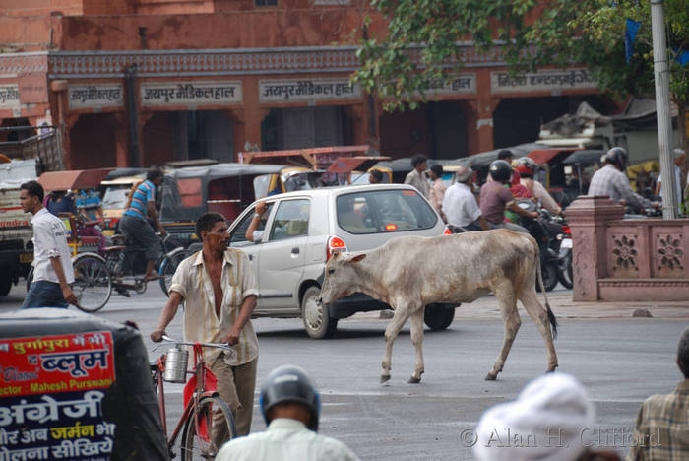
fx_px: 5746
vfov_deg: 4.6
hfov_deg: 6.9
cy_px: 230
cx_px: 344
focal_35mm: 300
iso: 220
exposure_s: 1/160
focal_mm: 200
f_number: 5.6
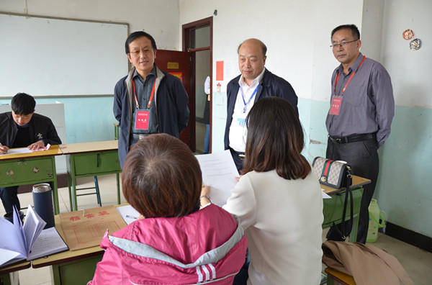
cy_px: 142
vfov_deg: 47.6
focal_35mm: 27
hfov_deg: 67.5
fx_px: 323
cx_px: 216
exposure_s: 1/50
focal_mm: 18
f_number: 3.5
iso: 400
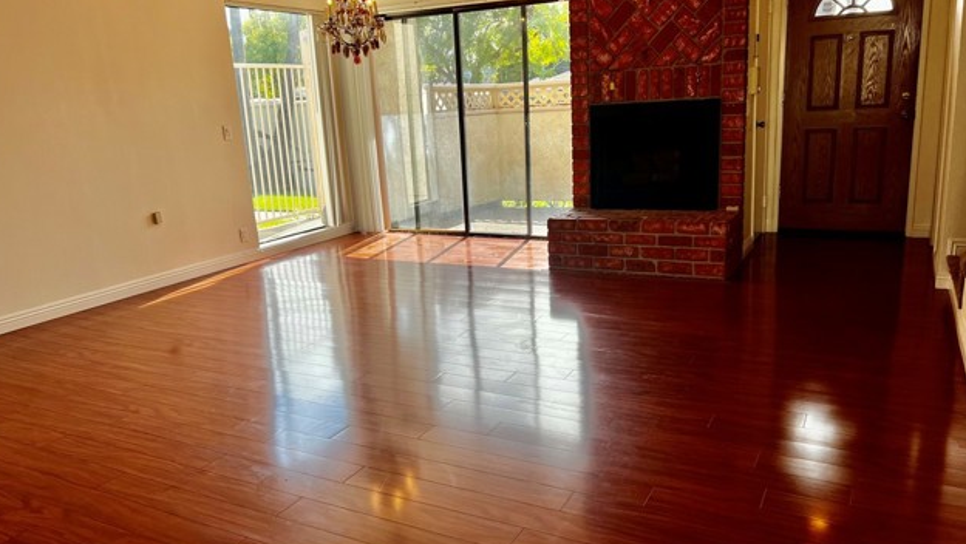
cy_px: 269
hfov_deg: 66.0
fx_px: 743
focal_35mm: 29
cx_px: 474
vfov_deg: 40.2
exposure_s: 1/814
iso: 50
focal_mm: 5.7
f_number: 1.5
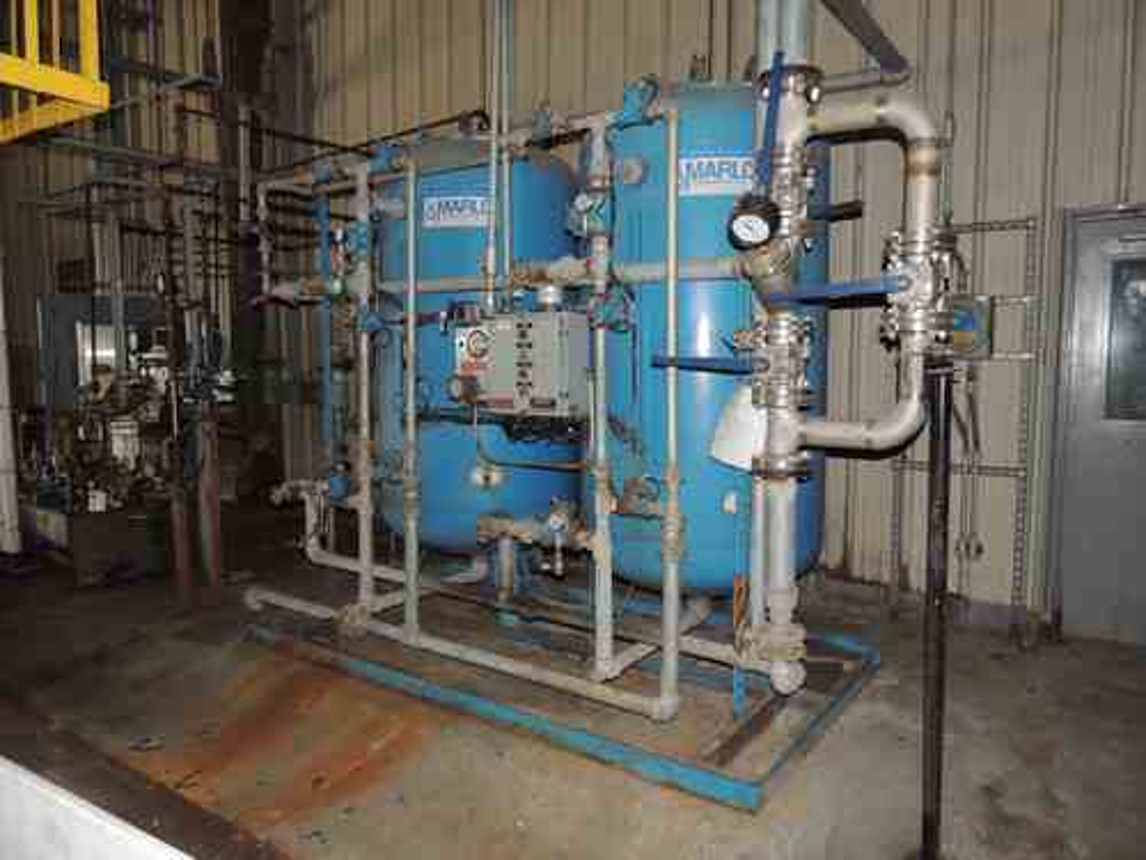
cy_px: 430
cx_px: 573
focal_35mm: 24
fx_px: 795
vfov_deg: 56.8
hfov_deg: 71.6
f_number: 3
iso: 200
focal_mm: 4.3
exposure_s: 1/30
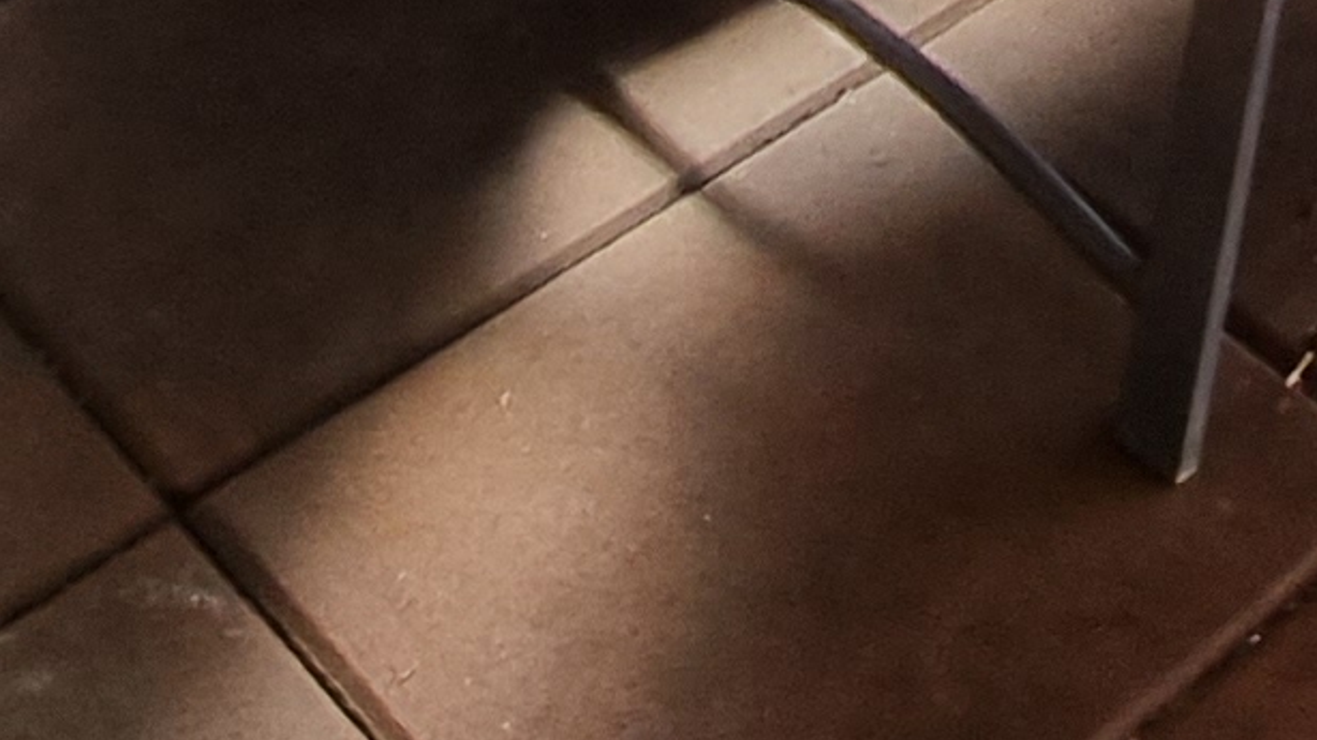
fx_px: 3247
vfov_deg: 7.8
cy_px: -2297
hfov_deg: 21.4
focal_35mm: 93
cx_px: 1542
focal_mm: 2.2
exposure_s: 1/232
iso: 50
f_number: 2.2
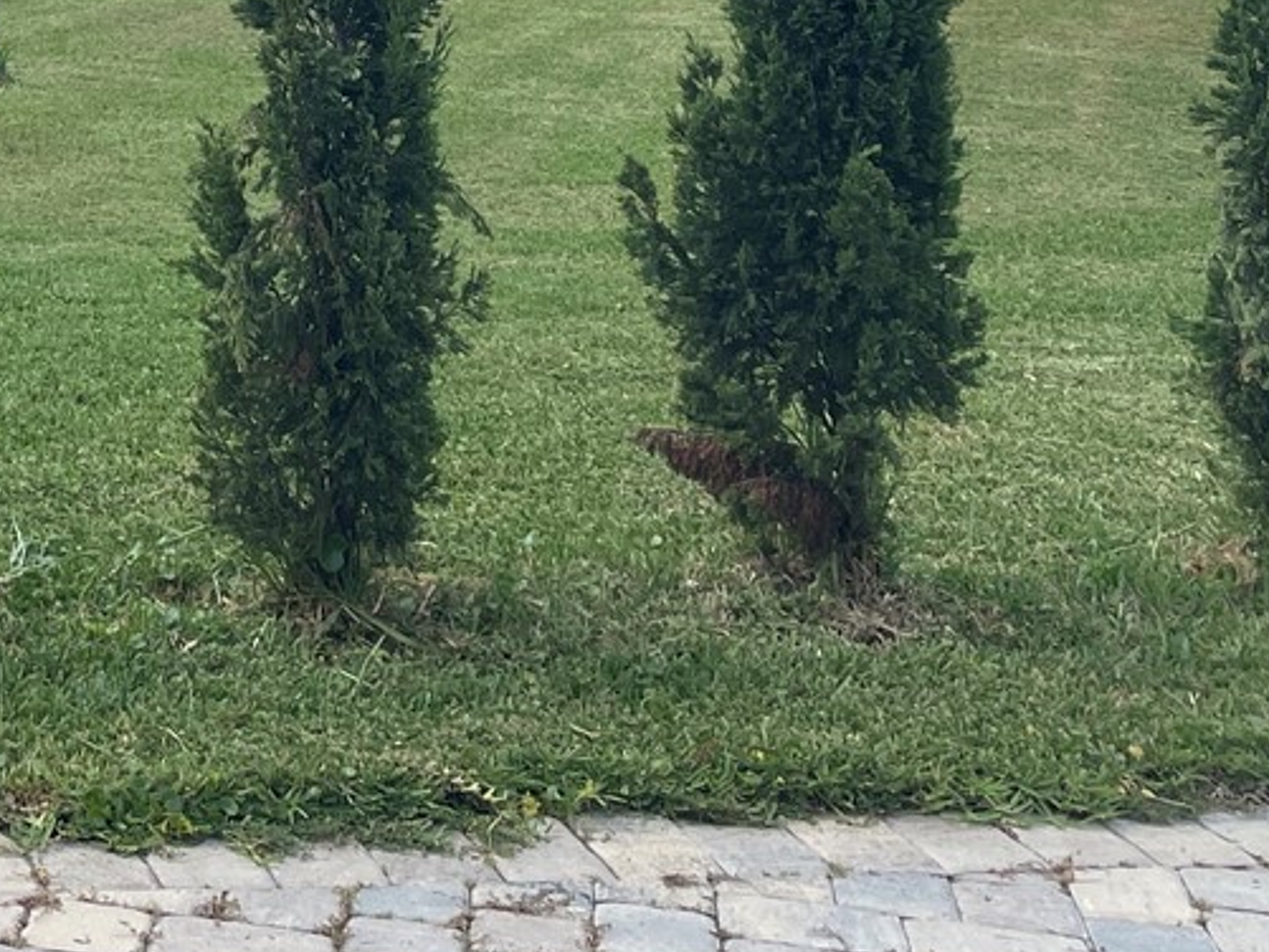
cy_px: -337
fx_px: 3043
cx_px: -114
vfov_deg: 16.6
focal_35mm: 83
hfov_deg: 22.3
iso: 32
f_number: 1.6
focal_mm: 4.2
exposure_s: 1/2817
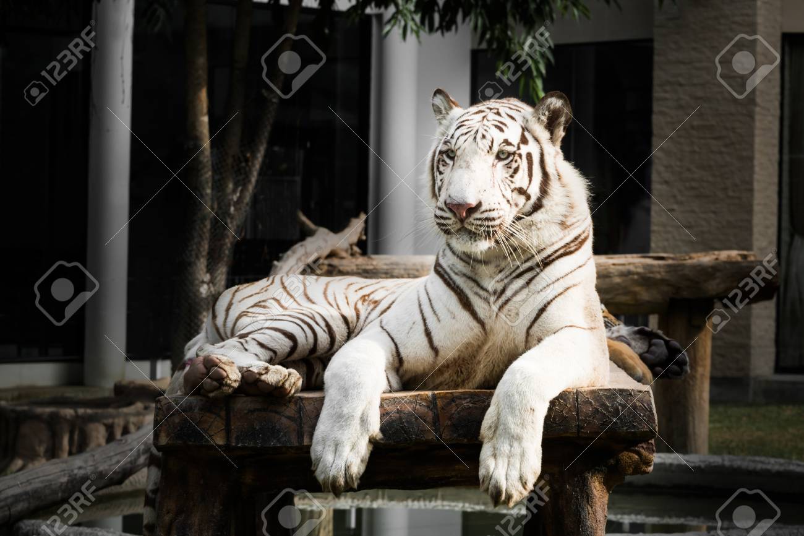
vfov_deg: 12.1
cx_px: 402
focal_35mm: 113
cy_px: 268
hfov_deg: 18.1
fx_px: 2523
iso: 200
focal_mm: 75.4
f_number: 7.1
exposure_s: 1/120
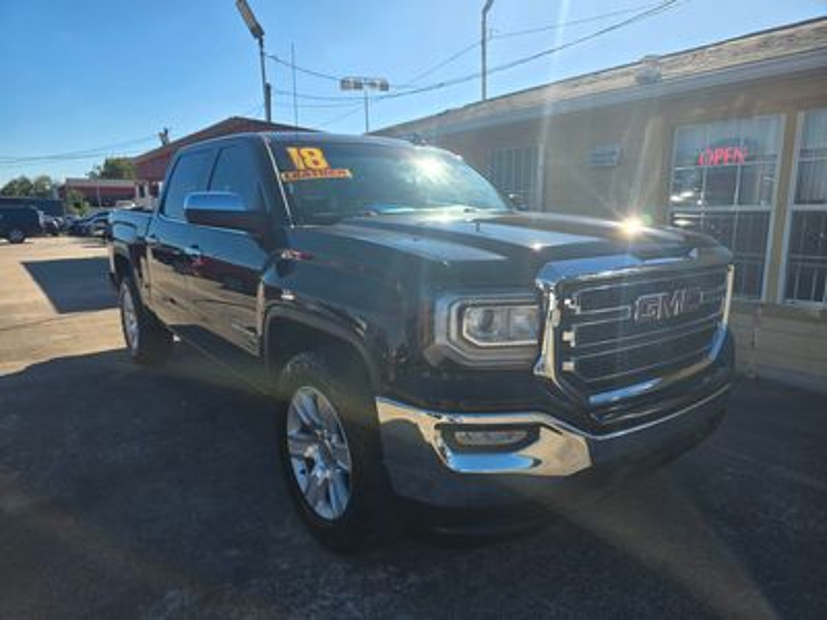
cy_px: 310
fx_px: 549
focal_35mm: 23
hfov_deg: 73.9
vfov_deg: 58.9
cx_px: 414
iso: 12
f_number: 1.7
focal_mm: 6.3
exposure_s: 1/732
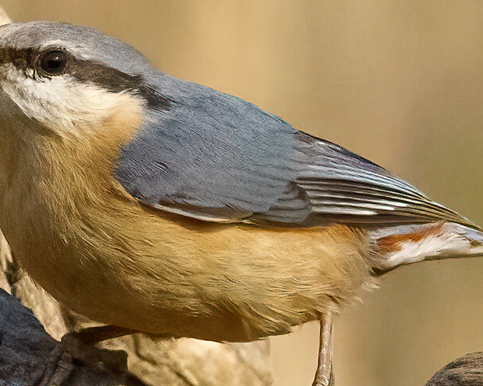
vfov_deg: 1.4
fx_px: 15391
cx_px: 28
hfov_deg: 1.8
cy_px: 104
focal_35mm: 1077
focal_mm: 293
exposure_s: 1/4000
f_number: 11
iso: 6400
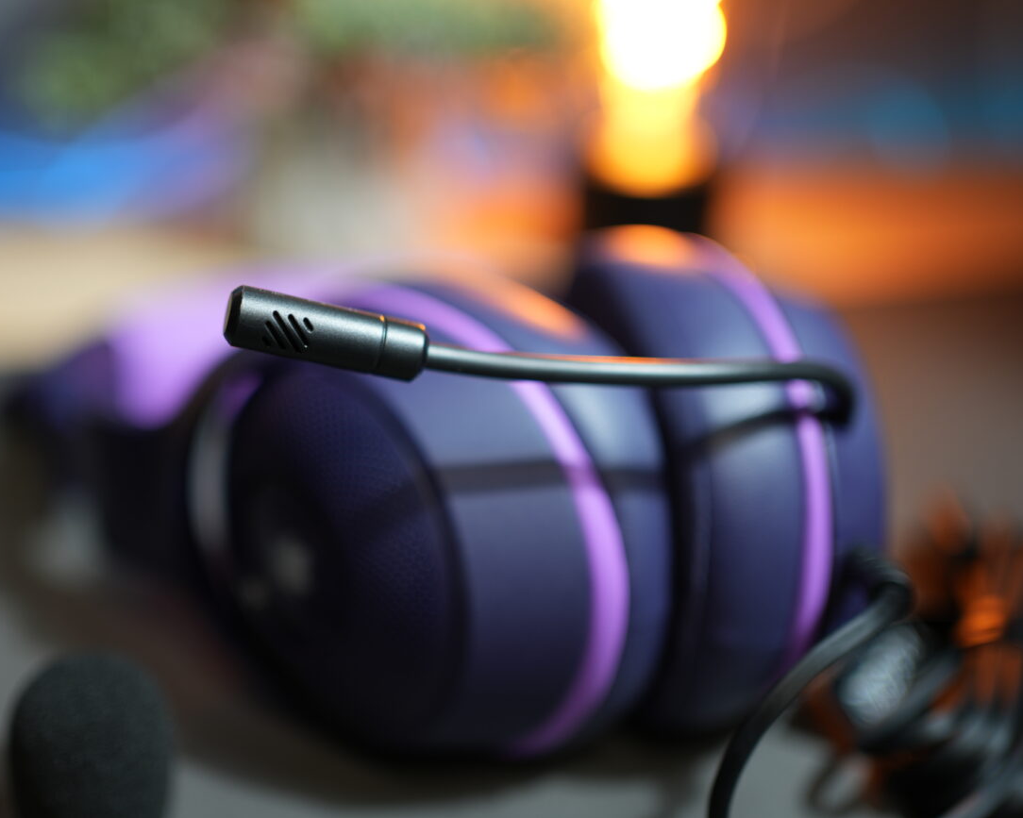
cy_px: 407
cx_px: 403
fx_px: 1211
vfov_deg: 37.3
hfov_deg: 45.5
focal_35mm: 40
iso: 100
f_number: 1.8
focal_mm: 35
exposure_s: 1/60
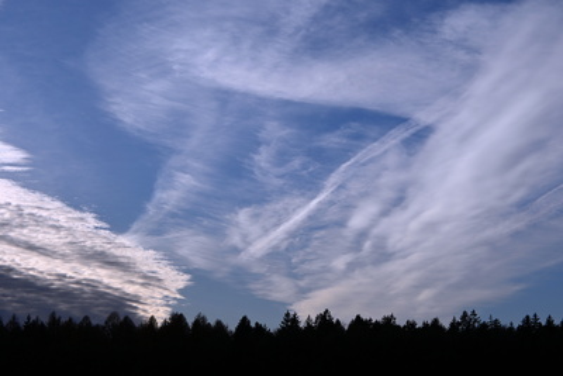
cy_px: 188
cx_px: 282
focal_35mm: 75
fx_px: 1173
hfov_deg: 27.0
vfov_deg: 18.2
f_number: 10
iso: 100
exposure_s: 1/800
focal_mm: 50
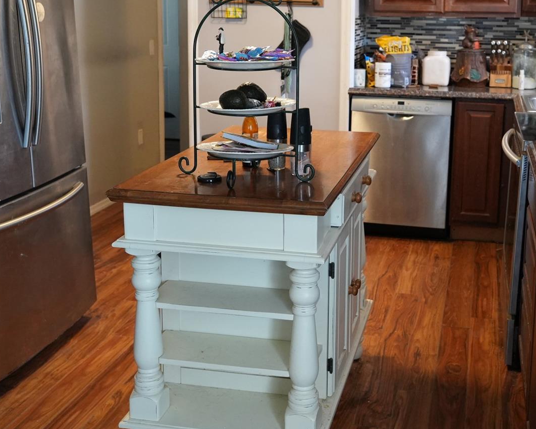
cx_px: 339
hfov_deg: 39.7
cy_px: 130
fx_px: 737
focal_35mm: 46
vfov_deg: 32.1
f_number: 2.5
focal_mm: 17.2
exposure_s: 1/160
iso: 1600
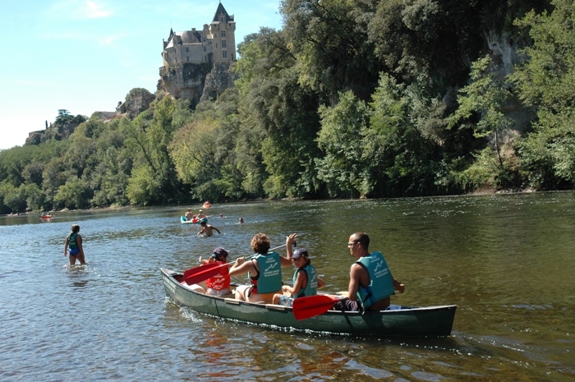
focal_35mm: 51
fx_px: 814
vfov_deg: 26.4
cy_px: 191
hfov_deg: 38.9
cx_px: 288
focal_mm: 34
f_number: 8
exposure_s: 1/250
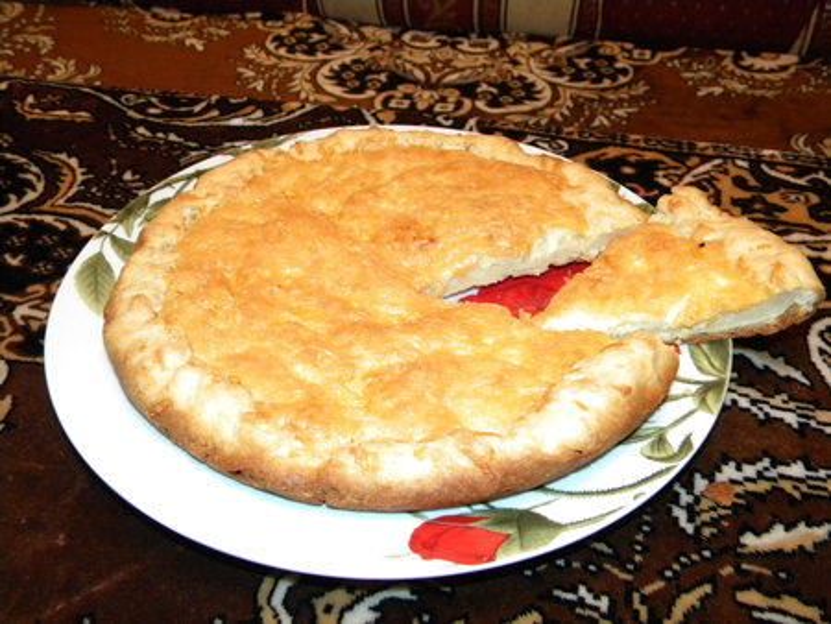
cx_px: 416
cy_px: 312
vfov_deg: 39.7
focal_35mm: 36
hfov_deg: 51.3
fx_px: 865
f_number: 3.7
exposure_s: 1/30
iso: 400
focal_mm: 6.4
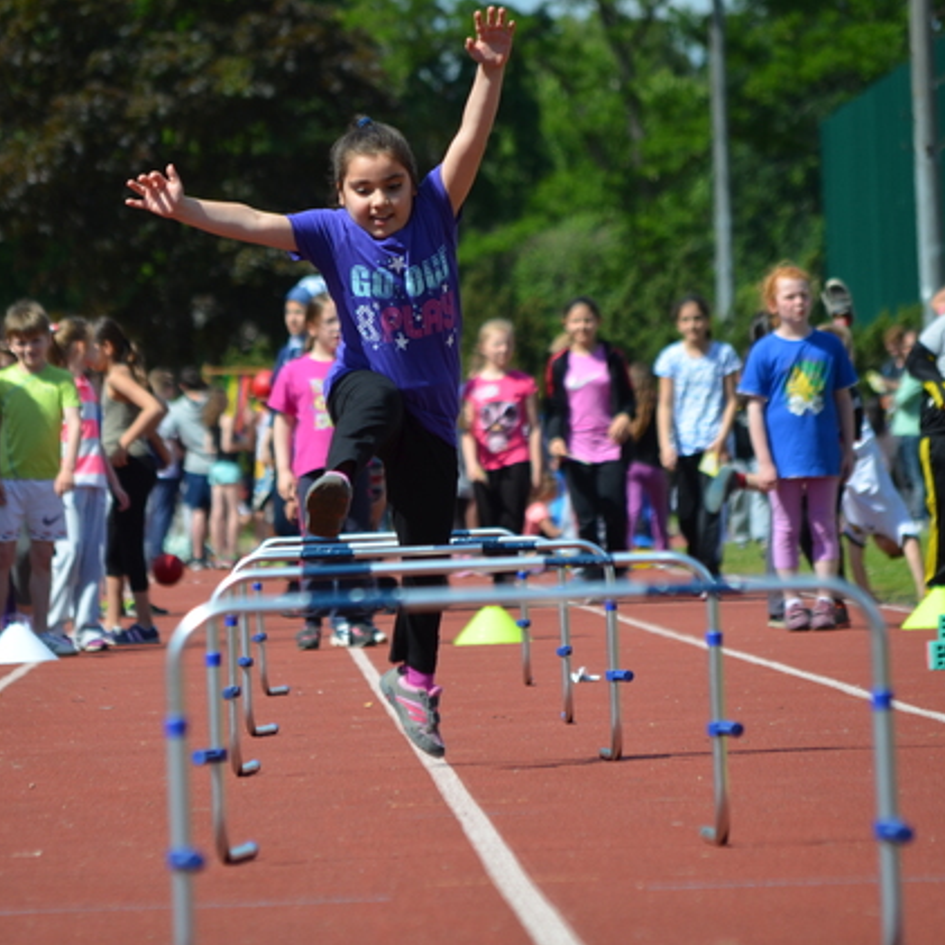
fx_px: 11304
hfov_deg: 4.8
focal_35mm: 366
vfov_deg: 4.8
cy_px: 471
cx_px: 401
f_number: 7.1
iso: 200
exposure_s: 1/800
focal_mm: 190
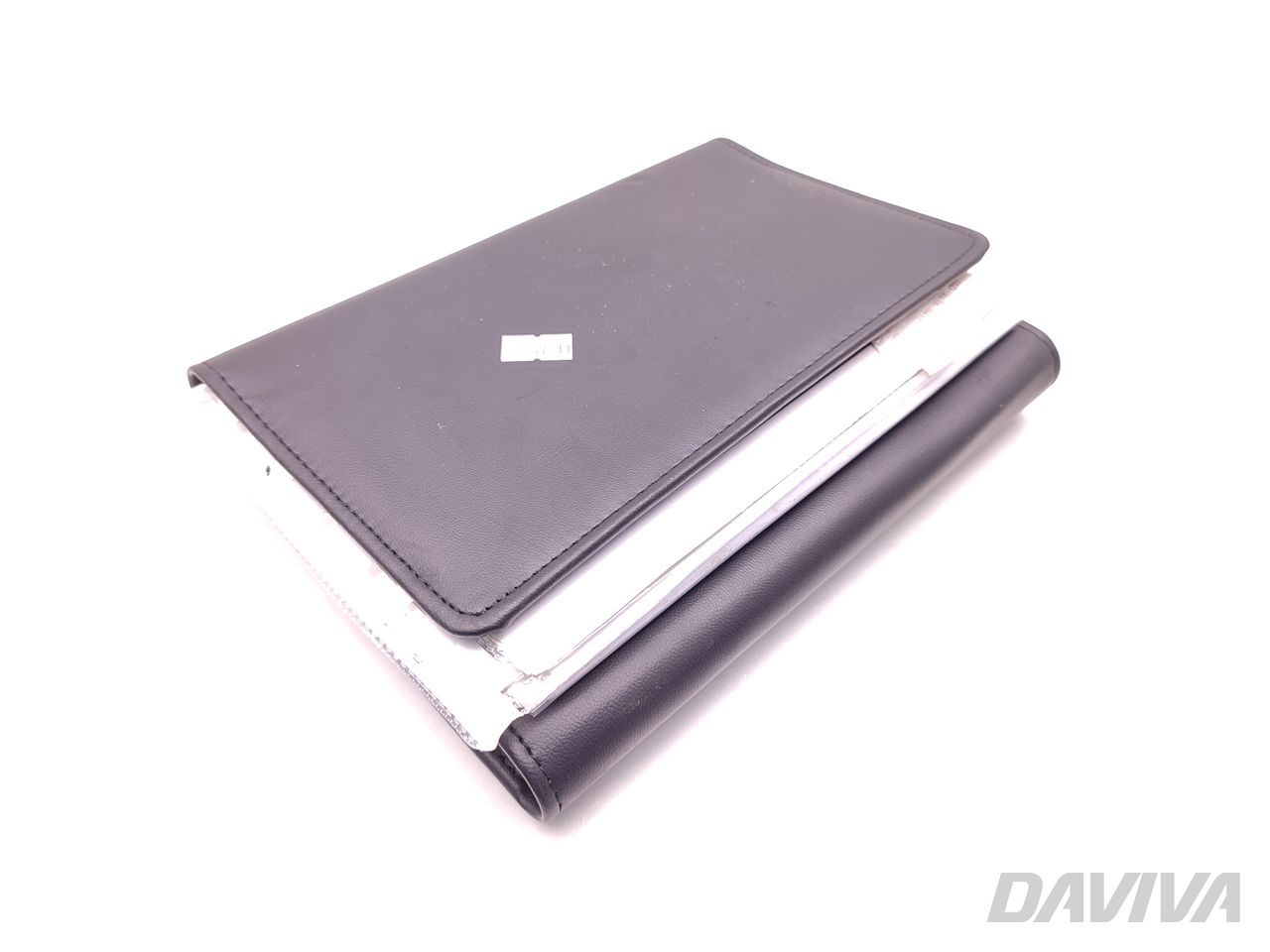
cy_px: 476
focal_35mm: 24
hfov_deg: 71.6
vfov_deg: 56.8
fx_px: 881
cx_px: 635
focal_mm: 5.89
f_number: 1.89
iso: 200
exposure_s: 1/100
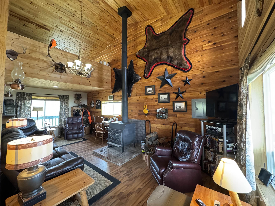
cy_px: 103
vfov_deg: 85.7
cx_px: 138
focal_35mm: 14
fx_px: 111
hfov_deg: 102.1
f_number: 2.2
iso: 640
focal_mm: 2.22
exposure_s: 1/60
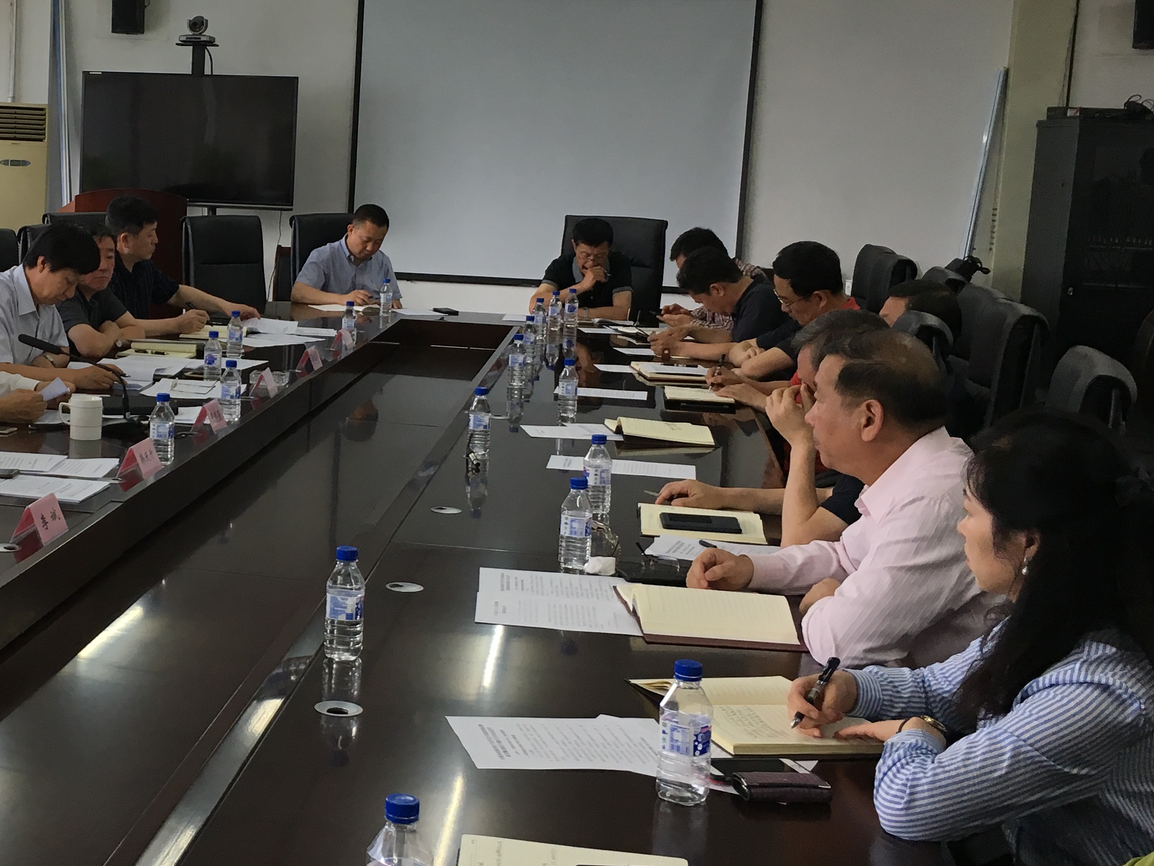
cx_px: 180
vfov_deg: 27.5
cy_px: 356
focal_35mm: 53
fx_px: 1767
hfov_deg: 34.7
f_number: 2.2
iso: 32
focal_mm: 4.15
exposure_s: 1/33
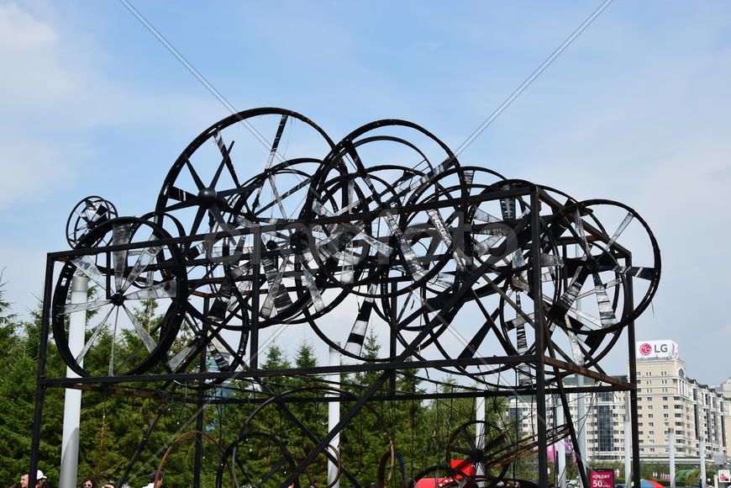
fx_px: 1036
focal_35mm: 51
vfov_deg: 26.5
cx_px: 366
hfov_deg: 38.9
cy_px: 244
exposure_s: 1/250
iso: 100
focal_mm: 34
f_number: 8
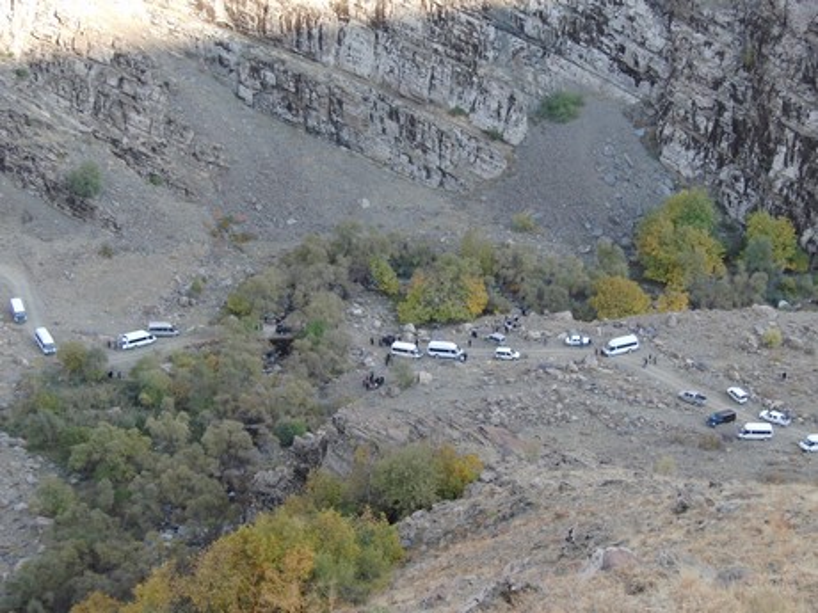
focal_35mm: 86
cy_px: 306
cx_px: 409
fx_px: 2032
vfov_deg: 17.2
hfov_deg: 22.8
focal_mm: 17.5
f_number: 2.9
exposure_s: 1/160
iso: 100
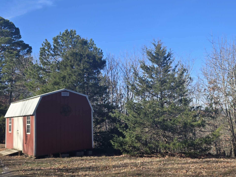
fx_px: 259
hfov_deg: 47.8
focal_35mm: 38
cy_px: 85
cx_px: 164
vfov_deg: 37.7
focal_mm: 5.4
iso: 25
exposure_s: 1/866
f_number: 1.8
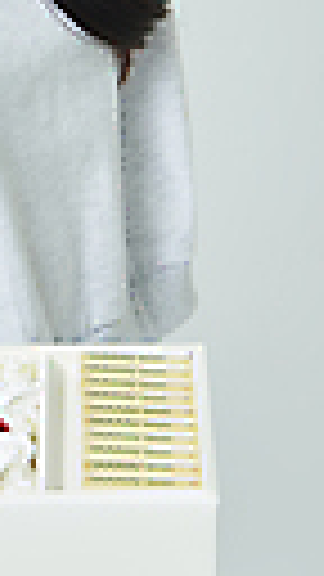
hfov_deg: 6.2
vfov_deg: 10.9
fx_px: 2994
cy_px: -22
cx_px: -11
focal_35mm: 196
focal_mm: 60
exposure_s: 1/125
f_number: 11
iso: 100
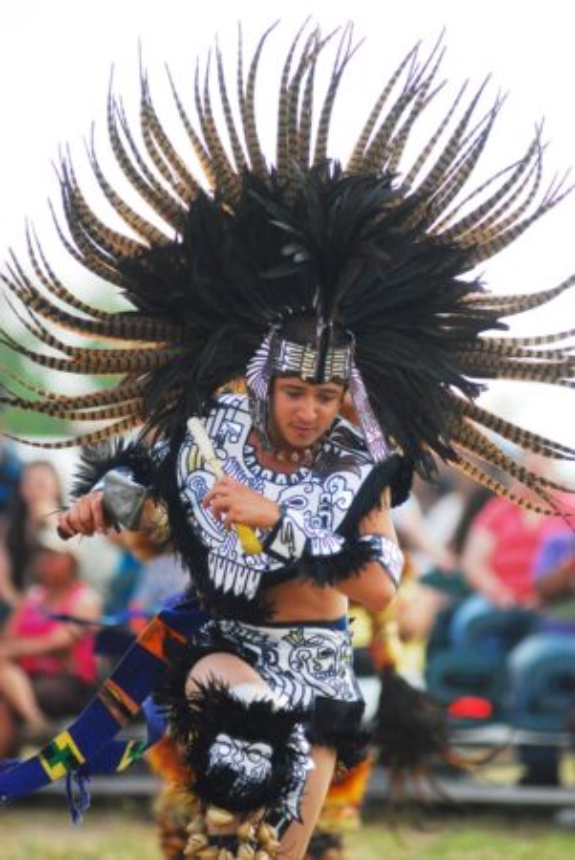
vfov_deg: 6.9
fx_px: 7170
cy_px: 430
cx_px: 288
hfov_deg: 4.6
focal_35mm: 300
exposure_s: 1/4000
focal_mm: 200
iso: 500
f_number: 3.2
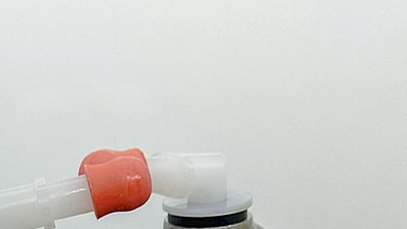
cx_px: 67
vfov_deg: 11.7
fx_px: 993
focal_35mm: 92
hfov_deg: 22.8
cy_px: 473
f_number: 1.79
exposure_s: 1/100
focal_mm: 4.74
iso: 149
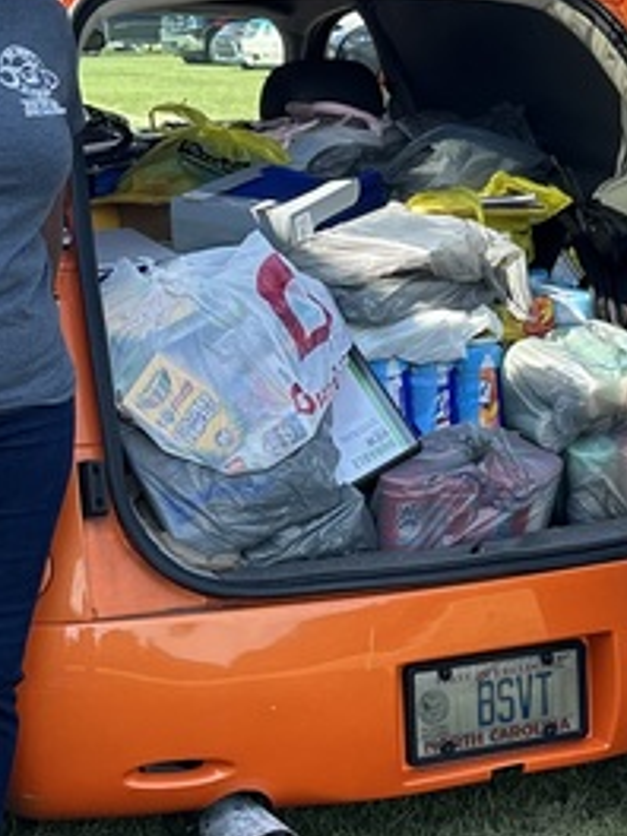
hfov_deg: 15.8
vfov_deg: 21.1
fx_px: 2246
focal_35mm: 93
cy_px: 418
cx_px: 478
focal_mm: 6.86
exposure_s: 1/1227
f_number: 1.78
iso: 80
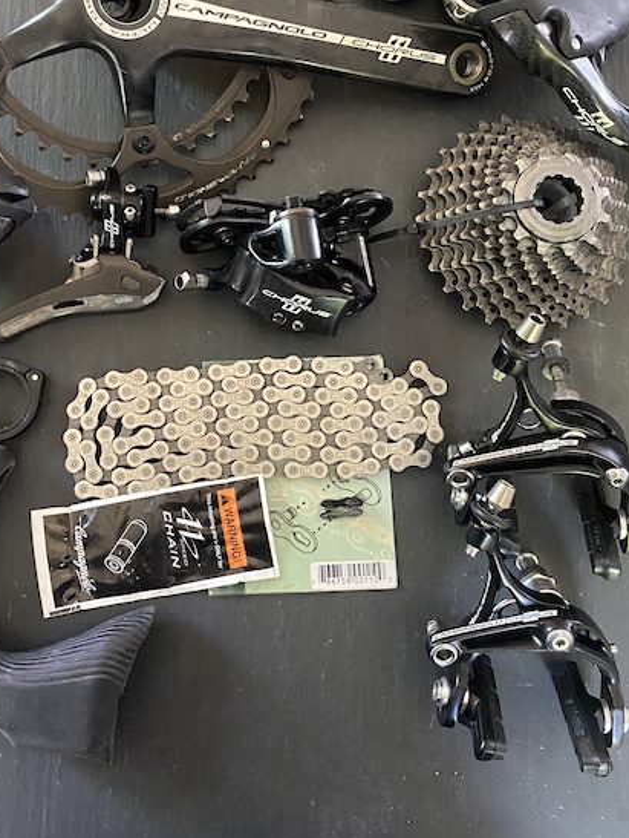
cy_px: 282
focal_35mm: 38
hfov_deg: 37.6
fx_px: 920
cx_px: 240
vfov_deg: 48.2
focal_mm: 4.25
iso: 640
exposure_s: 1/32
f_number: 1.8
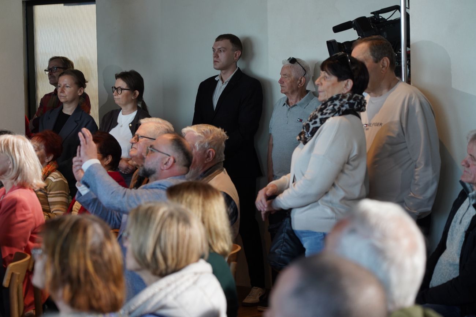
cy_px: 158
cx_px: 238
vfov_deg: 13.0
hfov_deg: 19.5
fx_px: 1388
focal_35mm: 105
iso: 1000
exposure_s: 1/100
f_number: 5.6
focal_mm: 105
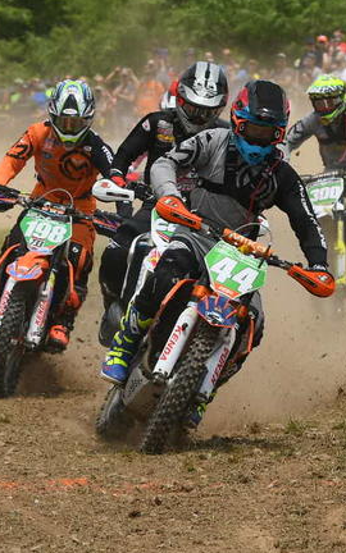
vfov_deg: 6.1
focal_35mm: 345
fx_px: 5205
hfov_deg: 3.8
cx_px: 239
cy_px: 297
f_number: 6.3
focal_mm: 100
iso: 200
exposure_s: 1/1250
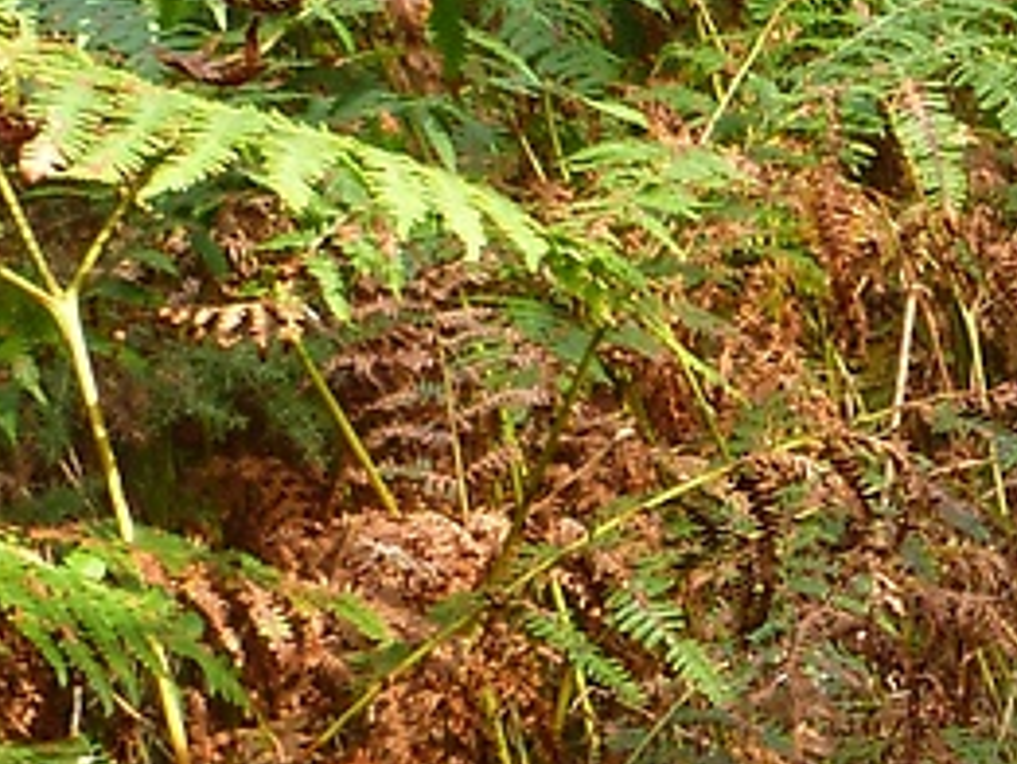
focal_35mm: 138
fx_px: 4056
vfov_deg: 10.7
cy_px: 530
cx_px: 1473
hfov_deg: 13.5
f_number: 2.8
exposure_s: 1/80
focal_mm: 4.5
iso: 80
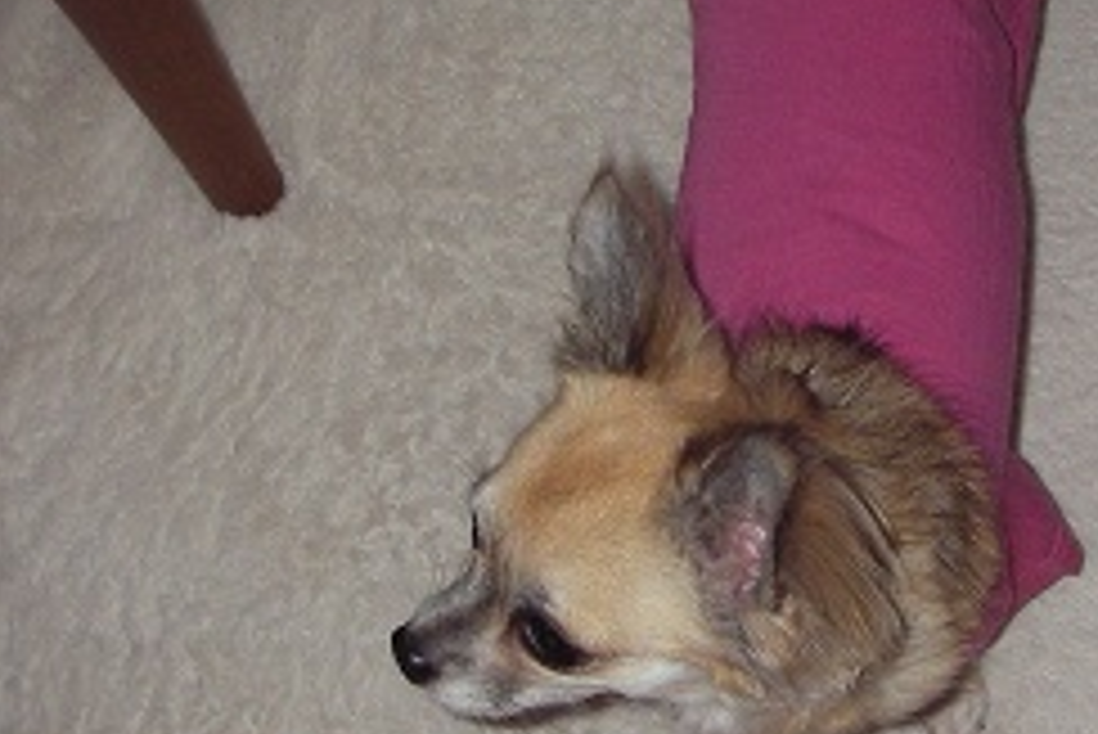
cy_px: 189
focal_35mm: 83
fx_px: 2533
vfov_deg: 16.4
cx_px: 999
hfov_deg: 23.8
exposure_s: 1/30
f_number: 3.3
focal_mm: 6.3
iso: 100
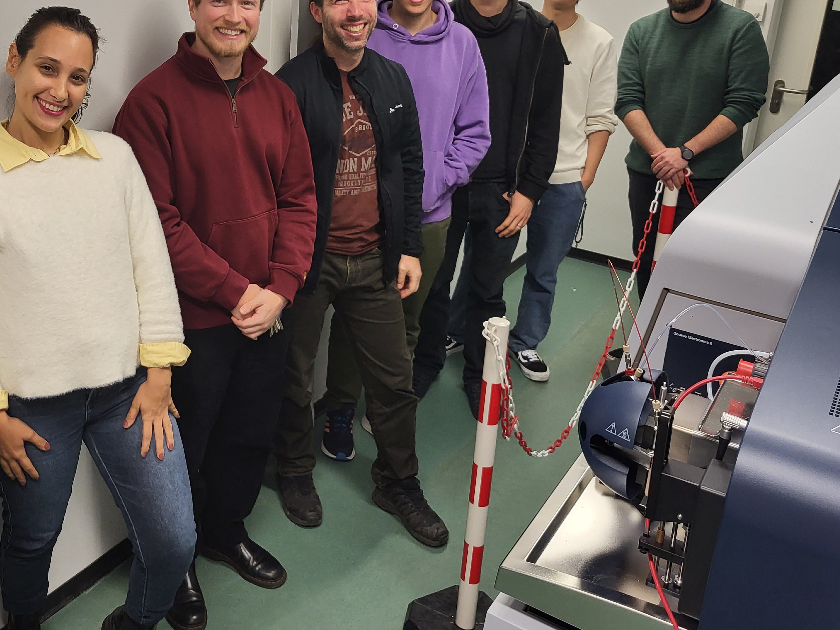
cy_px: 194
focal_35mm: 39
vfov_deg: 36.3
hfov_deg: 46.7
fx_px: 946
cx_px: 244
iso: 160
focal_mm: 5.4
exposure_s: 1/100
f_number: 1.8
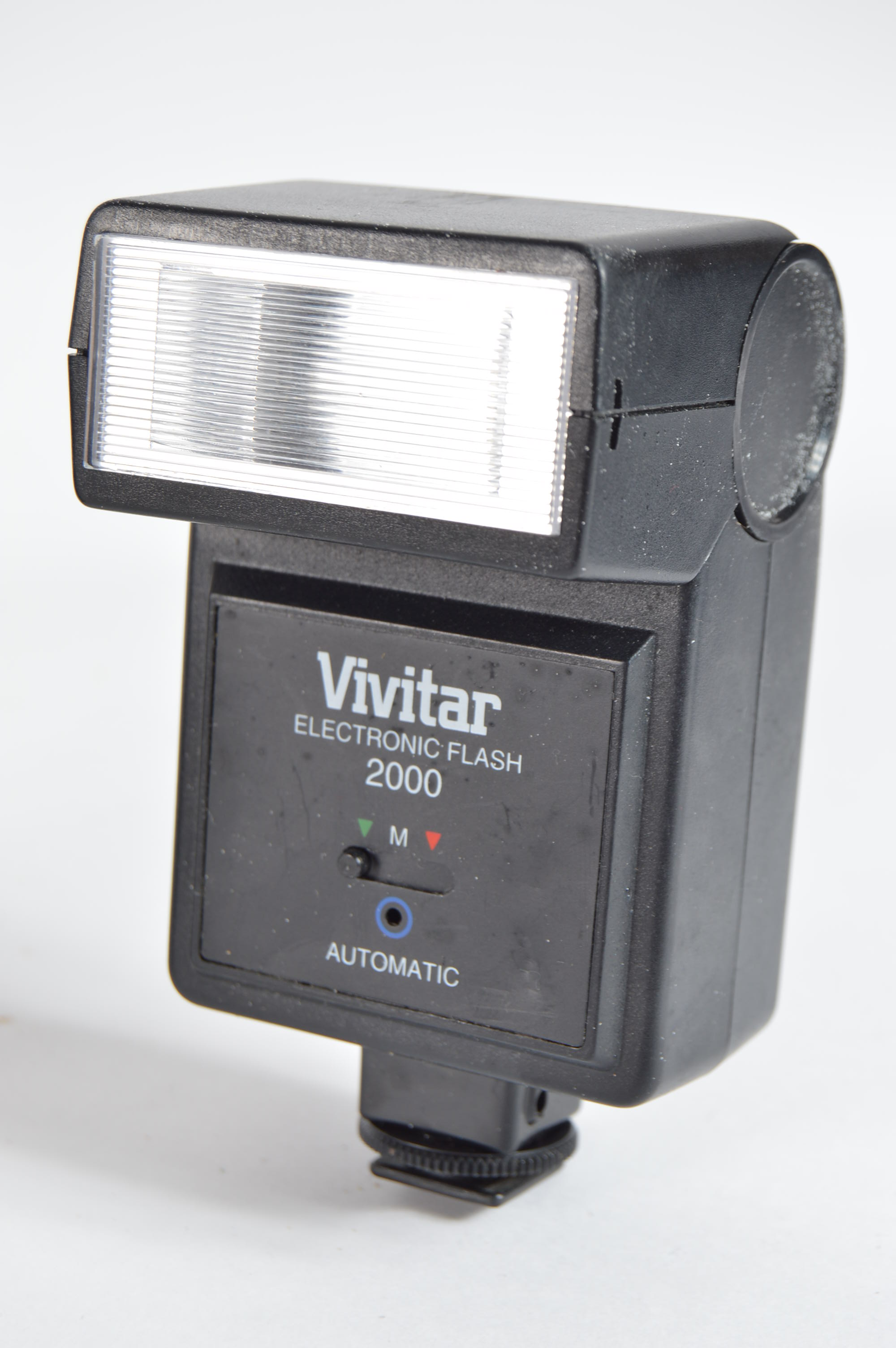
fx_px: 3085
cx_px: 448
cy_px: 674
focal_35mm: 82
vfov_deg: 24.6
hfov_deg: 16.5
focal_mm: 55
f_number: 8
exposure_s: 1/80
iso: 100
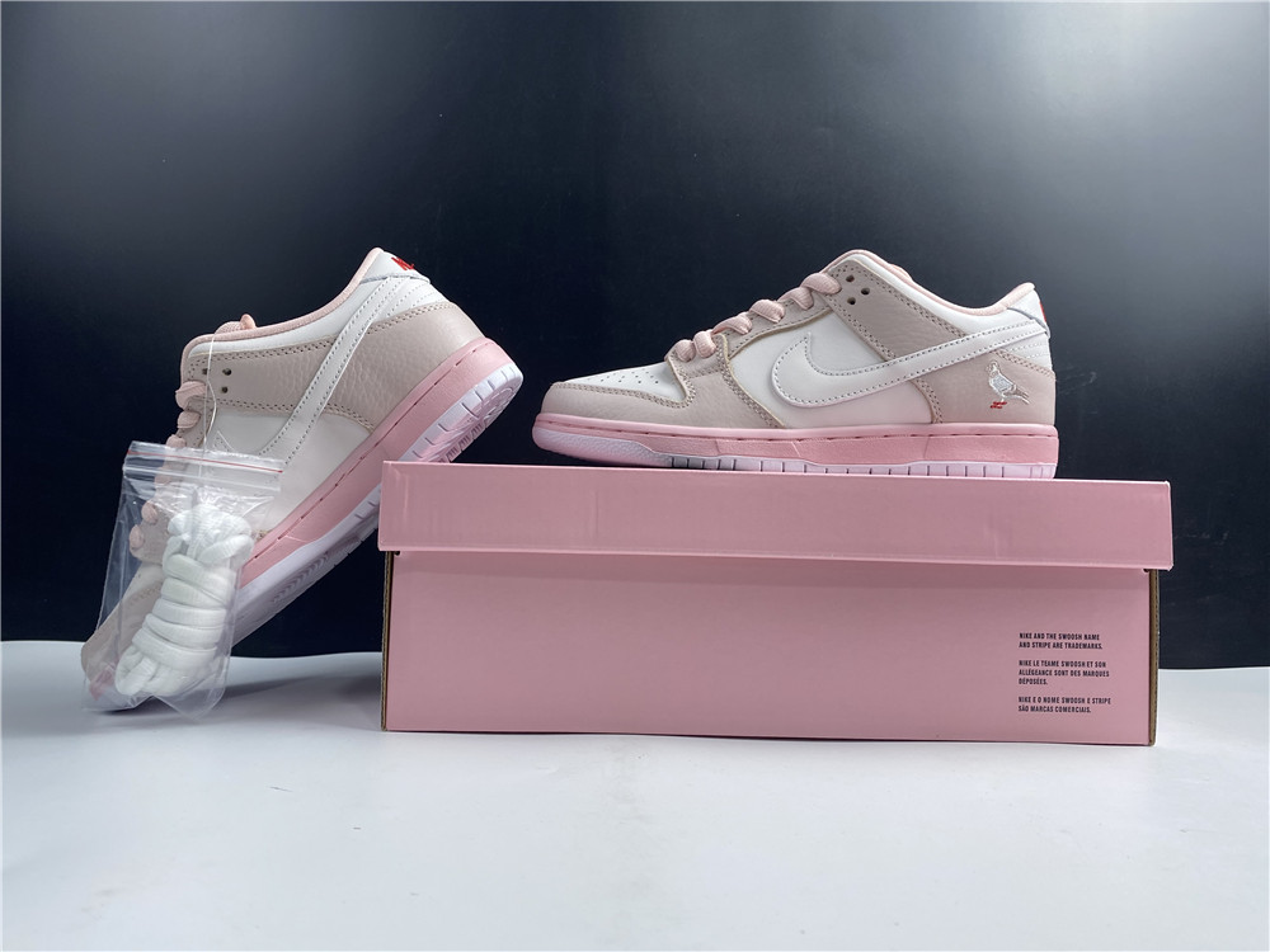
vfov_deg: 53.1
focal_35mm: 26
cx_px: 635
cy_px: 476
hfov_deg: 67.3
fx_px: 954
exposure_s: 1/100
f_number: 1.8
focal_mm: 4.25
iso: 50
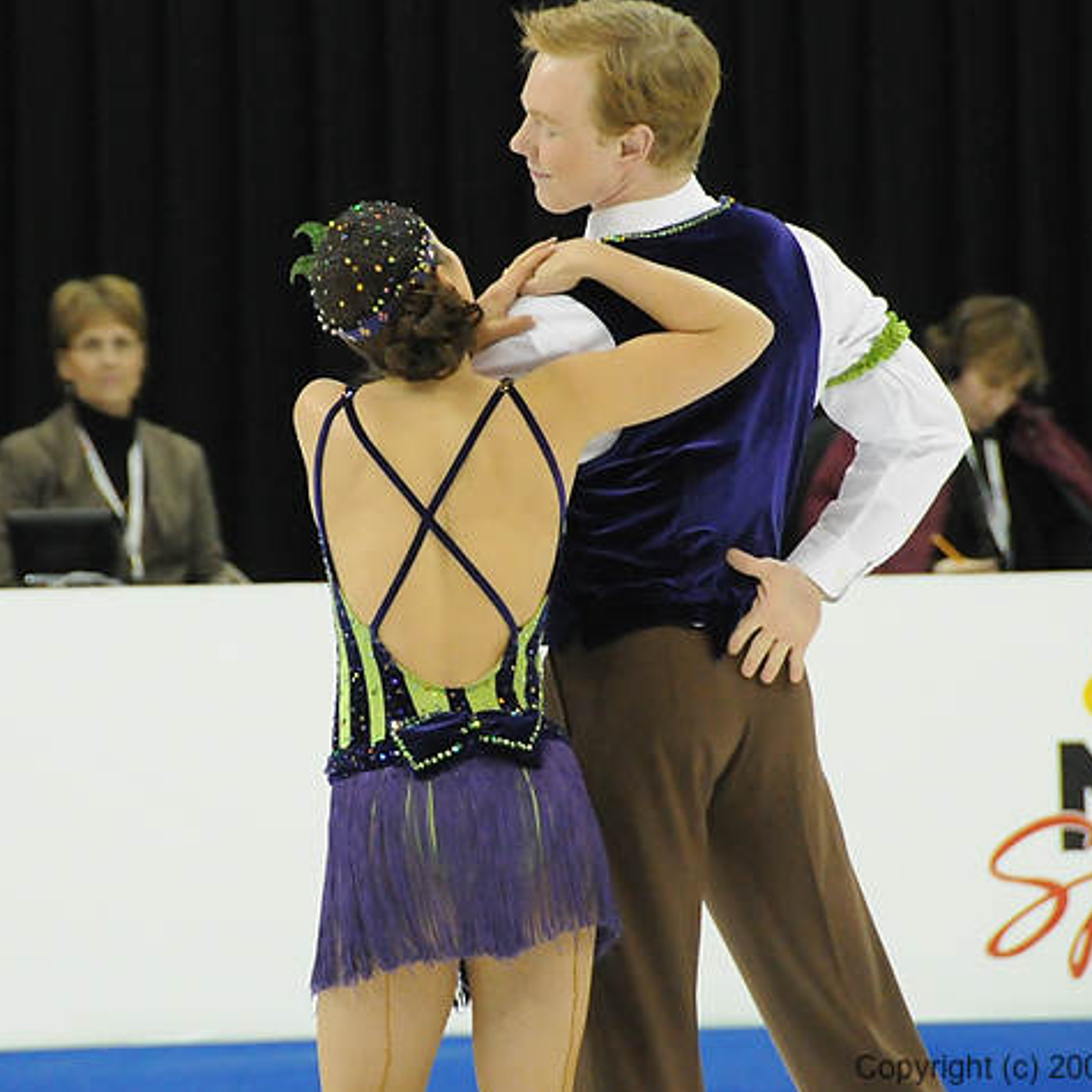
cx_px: 495
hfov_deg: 4.1
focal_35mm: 430
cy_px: 501
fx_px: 15347
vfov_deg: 4.1
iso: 3200
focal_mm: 200
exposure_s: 1/400
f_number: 5.6
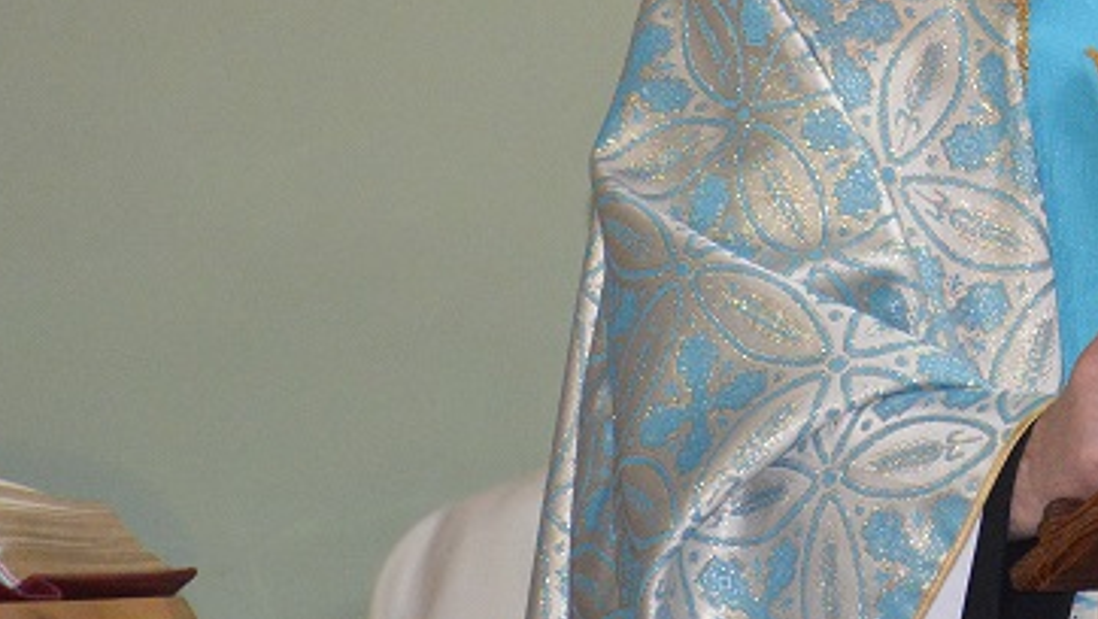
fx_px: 14932
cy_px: -431
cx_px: 1368
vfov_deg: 2.4
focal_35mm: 513
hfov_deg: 4.2
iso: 2200
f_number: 5.6
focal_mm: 105
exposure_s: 1/60
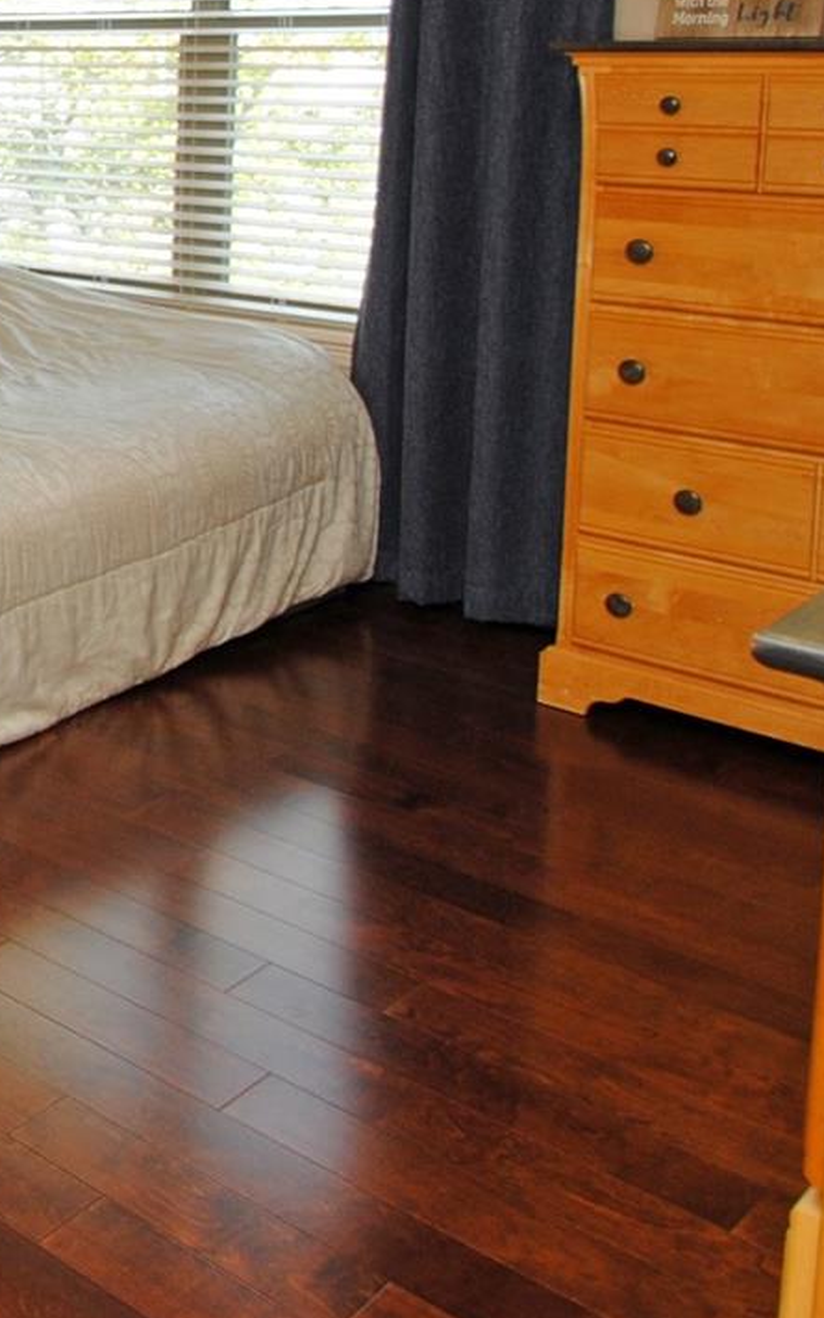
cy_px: 204
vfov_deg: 42.5
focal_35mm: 44
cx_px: -472
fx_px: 1581
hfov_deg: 22.7
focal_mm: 10
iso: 200
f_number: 4
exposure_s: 1/60
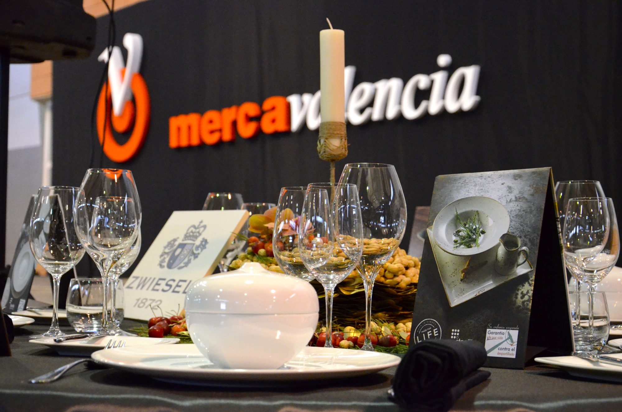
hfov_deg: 32.0
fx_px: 1086
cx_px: 311
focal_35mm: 63
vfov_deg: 21.5
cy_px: 206
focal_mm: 42
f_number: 4.8
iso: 5000
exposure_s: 1/400
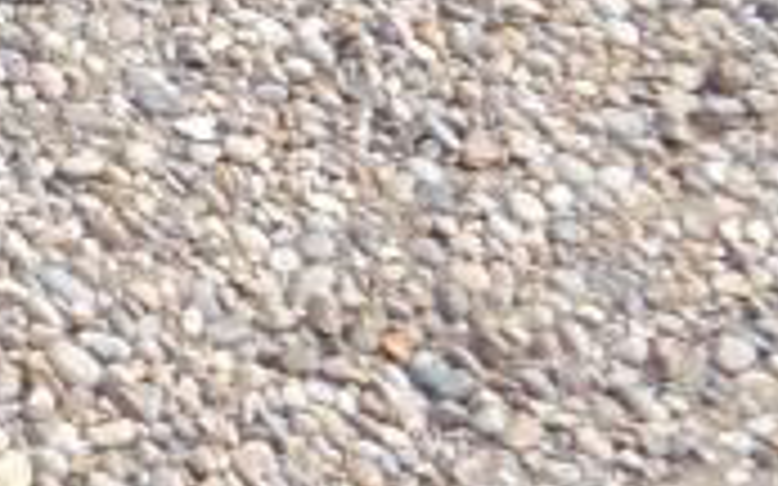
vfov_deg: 6.6
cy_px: -1058
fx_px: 3731
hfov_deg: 10.2
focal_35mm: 176
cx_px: -1151
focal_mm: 14
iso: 160
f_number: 4.5
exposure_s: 1/200
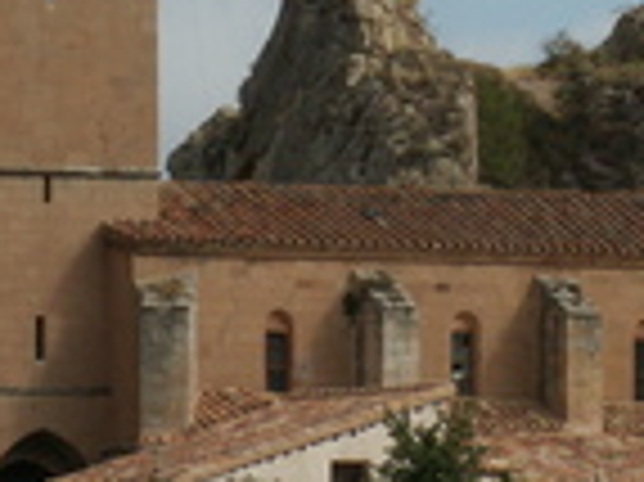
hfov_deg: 5.1
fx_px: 7157
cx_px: 495
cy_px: 56
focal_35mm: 385
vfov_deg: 3.9
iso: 50
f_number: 8
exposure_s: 1/200
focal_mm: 17.92
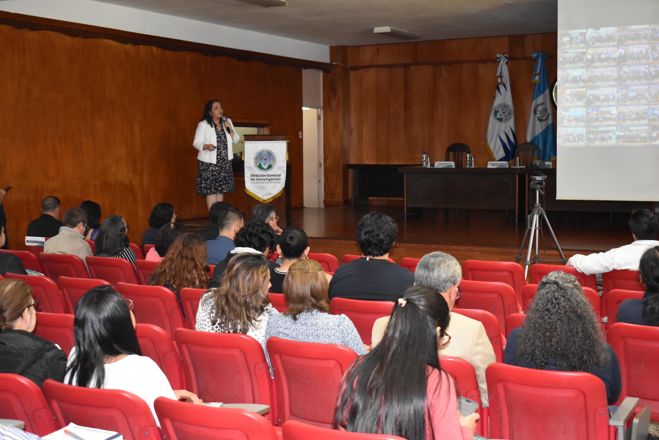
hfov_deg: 38.9
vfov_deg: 26.5
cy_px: 220
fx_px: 934
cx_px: 330
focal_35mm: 51
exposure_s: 1/60
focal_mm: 34
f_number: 4.5
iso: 2200
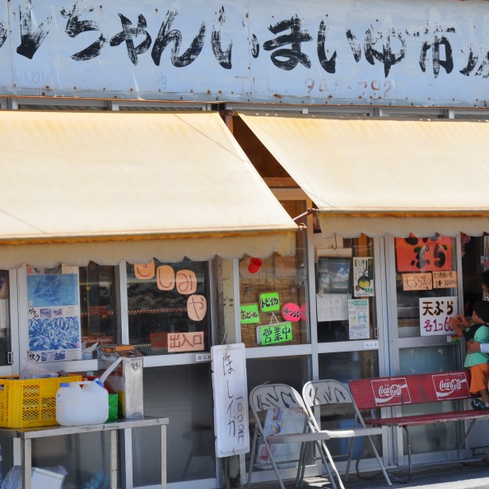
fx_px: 2312
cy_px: 244
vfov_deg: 12.1
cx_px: 321
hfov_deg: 12.1
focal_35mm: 145
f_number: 8
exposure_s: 1/250
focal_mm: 75
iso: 200
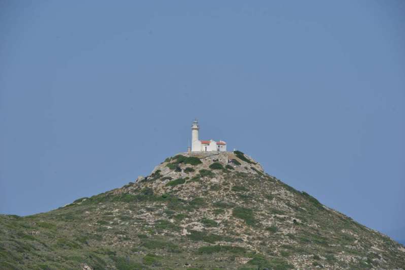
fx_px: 2262
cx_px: 203
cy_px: 135
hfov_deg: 10.2
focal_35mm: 201
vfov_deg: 6.8
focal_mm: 200
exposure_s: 1/320
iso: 100
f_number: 9
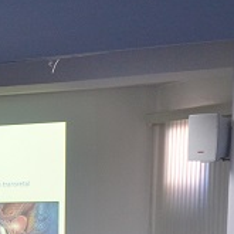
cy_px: 407
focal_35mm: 126
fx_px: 964
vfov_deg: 12.7
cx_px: -235
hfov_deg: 12.2
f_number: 3.5
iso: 1000
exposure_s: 1/50
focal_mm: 18
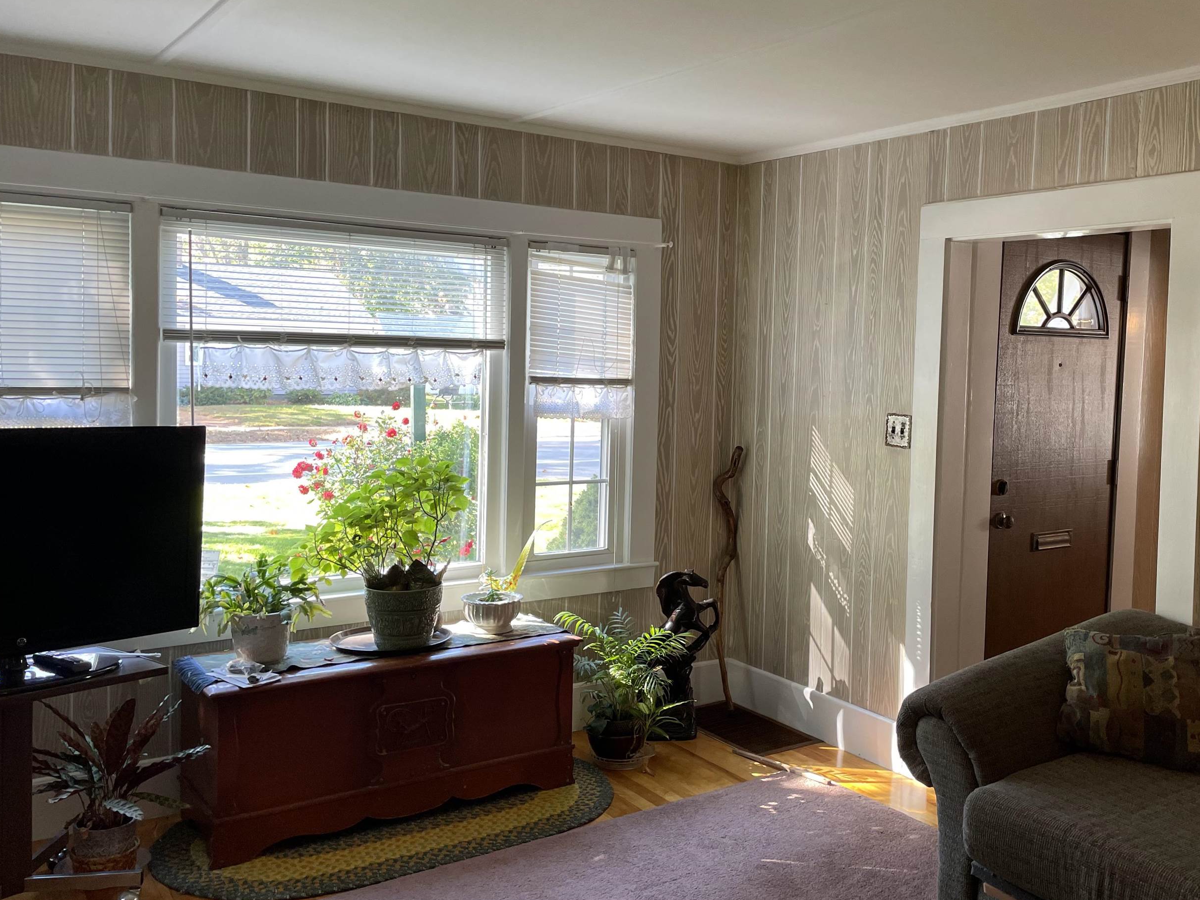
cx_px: 725
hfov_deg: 54.9
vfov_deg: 42.9
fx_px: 1144
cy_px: 407
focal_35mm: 33
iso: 80
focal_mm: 4.2
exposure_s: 1/60
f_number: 1.6
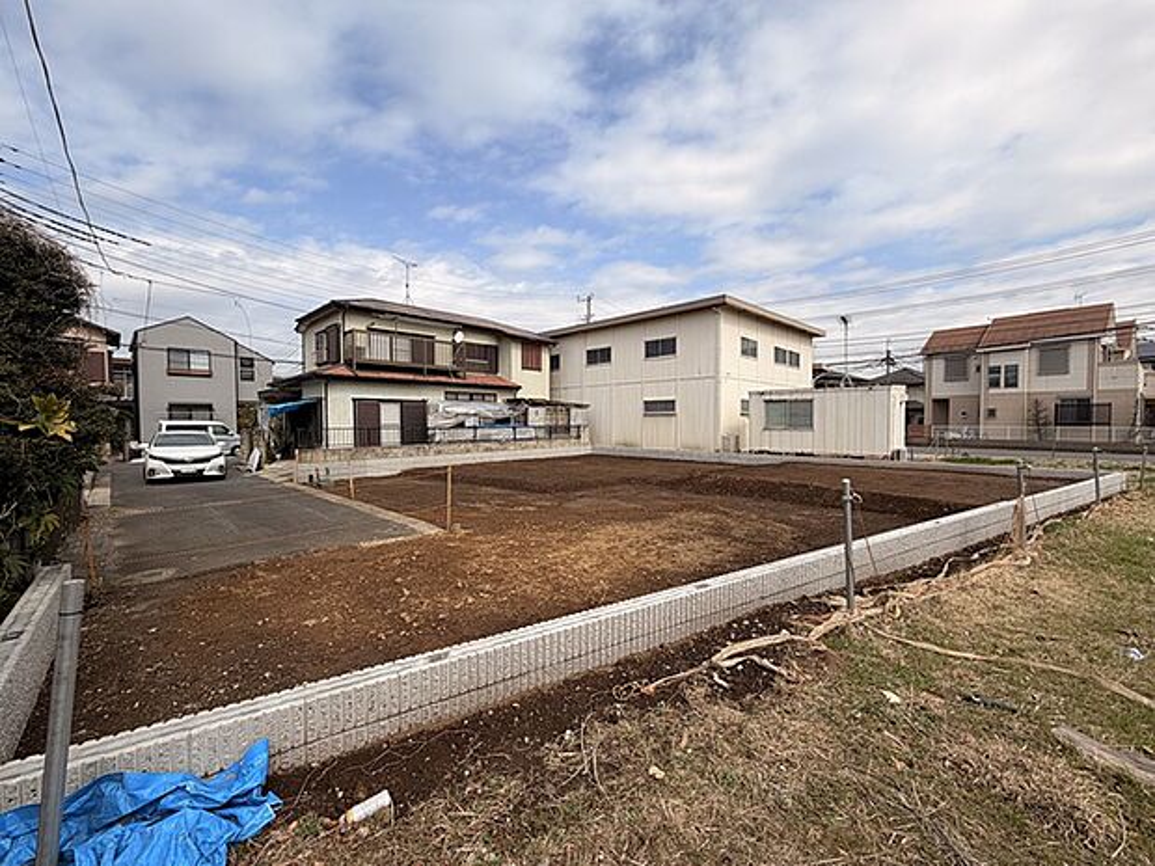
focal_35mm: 14
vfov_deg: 85.7
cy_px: 433
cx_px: 578
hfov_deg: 102.1
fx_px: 467
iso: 20
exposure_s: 1/970
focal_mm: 2.22
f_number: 2.2
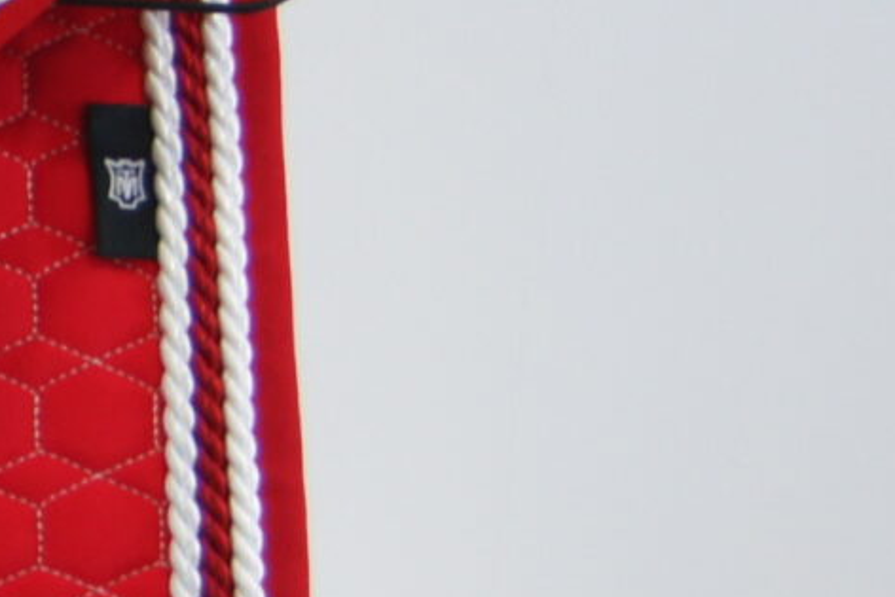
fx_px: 7080
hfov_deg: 7.0
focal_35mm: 285
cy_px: 266
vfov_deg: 4.8
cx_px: -920
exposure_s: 1/60
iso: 200
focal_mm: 35
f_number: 4.5
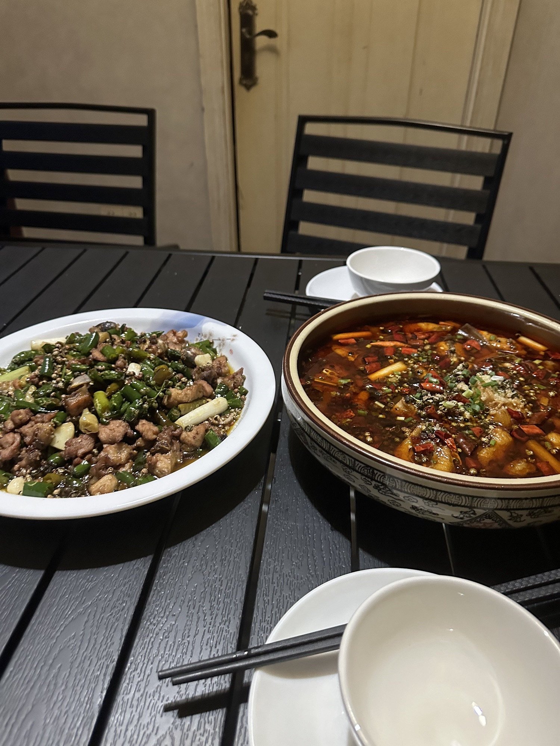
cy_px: 373
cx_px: 280
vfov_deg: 71.6
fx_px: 518
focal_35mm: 24
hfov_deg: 56.8
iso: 800
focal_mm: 6.86
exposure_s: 1/33
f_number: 1.78
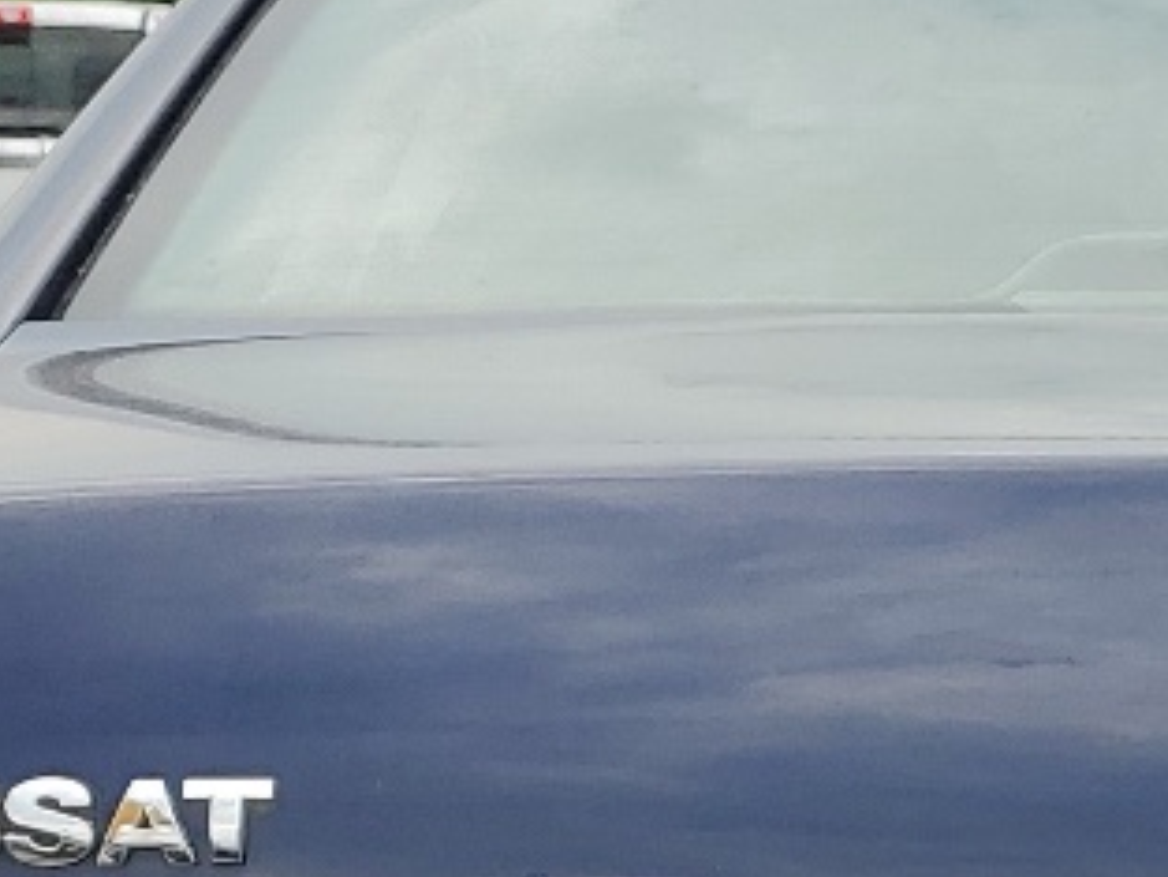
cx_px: 1444
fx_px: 4489
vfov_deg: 10.8
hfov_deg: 14.3
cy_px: 1209
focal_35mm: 133
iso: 50
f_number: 1.5
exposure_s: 1/1667
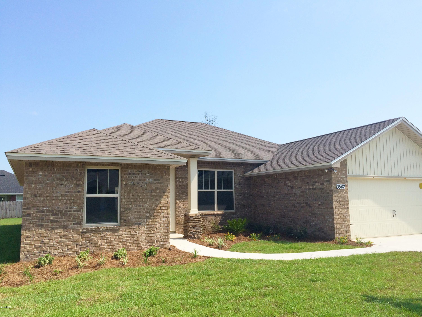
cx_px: 211
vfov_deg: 48.2
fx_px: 354
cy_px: 158
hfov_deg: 61.7
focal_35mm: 29
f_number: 2.2
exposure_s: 1/2160
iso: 32
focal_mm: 4.15
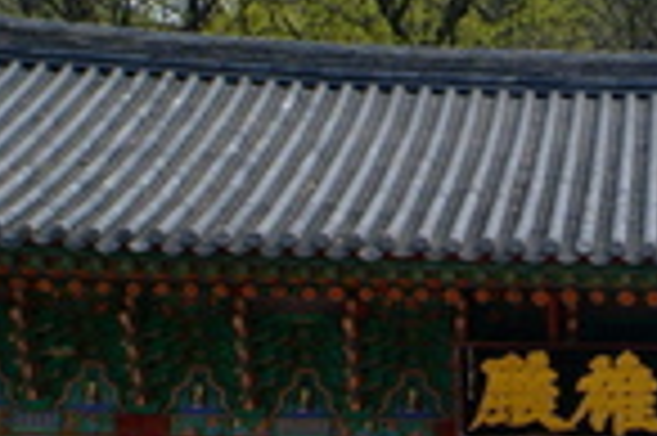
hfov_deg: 13.9
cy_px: 391
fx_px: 2625
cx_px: 736
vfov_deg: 9.5
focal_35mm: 144
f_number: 16
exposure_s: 1/90
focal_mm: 20
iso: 200
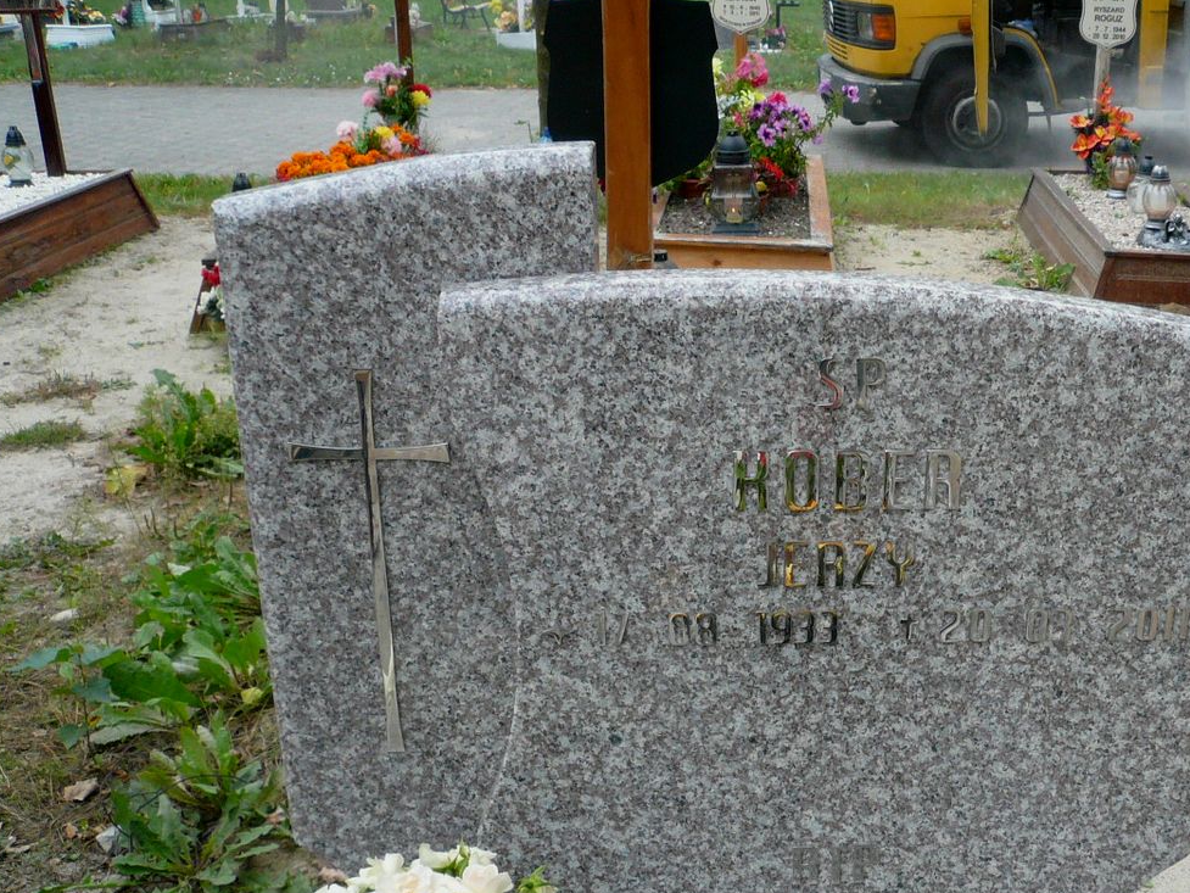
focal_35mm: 43
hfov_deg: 42.4
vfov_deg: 33.4
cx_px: 899
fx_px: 1478
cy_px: 559
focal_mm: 4.6
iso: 100
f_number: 2.8
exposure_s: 1/250
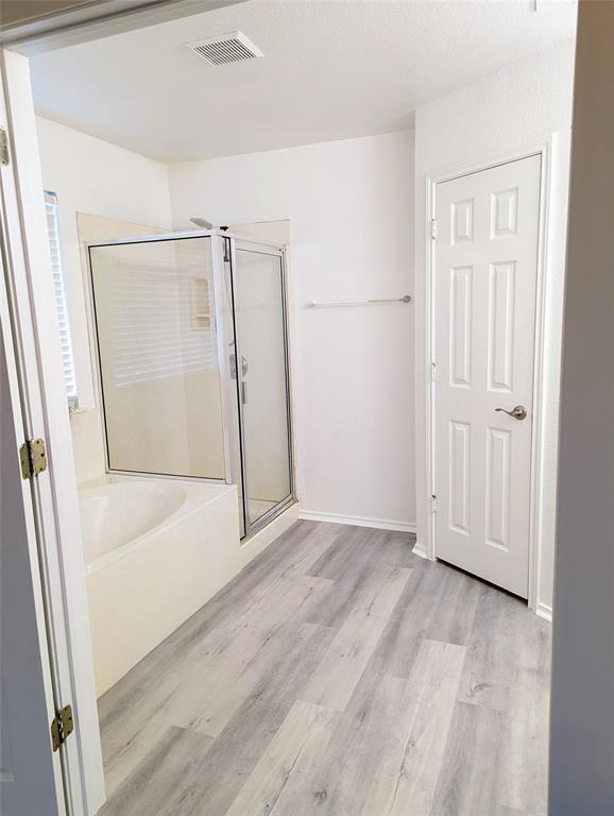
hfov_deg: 56.9
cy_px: 408
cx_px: 307
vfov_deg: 71.5
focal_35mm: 24
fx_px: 566
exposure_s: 1/120
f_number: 1.85
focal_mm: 6.81
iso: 930
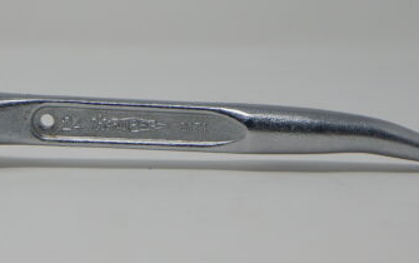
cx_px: 143
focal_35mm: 91
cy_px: -9
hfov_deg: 22.7
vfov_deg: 14.1
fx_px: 1040
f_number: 3.7
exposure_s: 1/125
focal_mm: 8.6
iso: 125
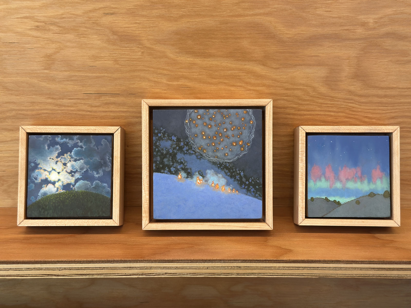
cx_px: 206
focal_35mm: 48
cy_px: 154
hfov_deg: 39.7
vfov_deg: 30.3
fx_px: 570
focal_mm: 6.86
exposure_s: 1/120
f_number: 1.78
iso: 125
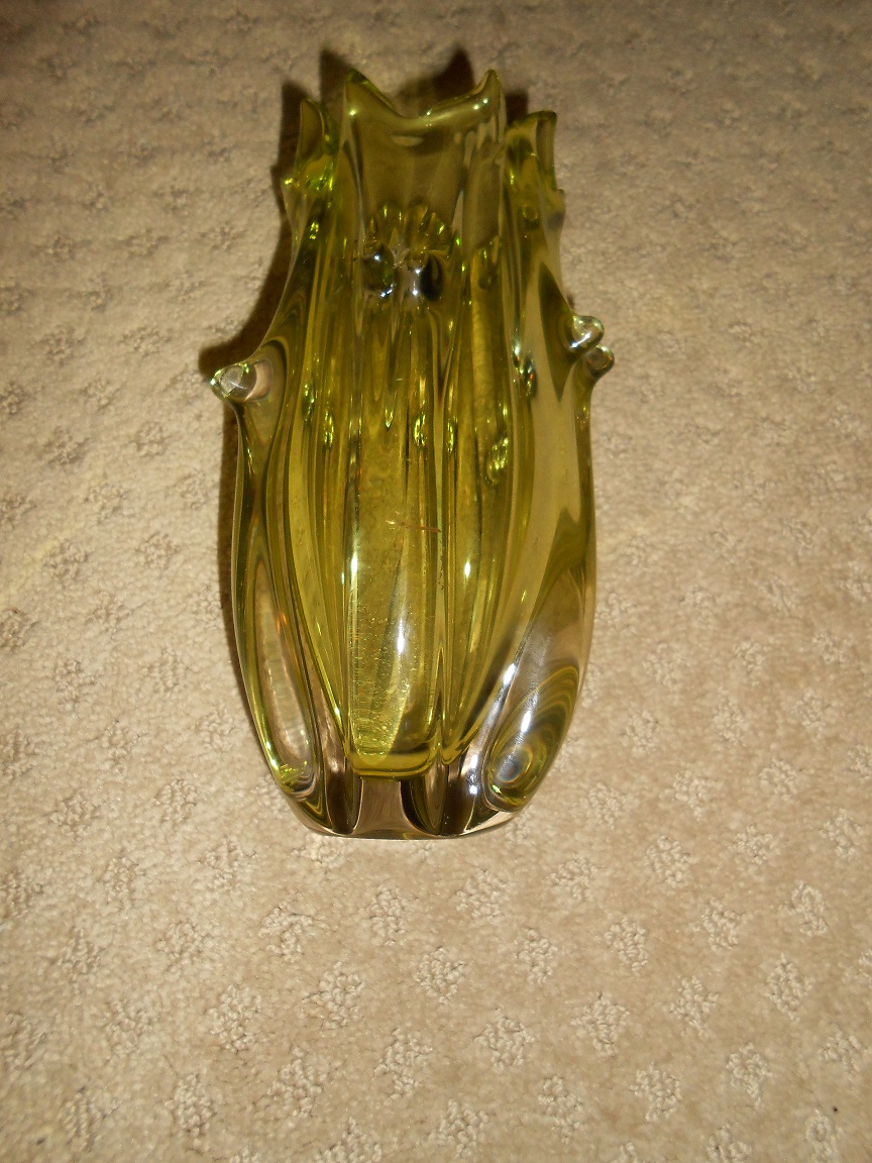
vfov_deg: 67.3
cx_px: 436
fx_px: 873
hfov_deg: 53.1
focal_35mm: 26
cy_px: 582
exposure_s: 1/25
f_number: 11.5
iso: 200
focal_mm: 4.6
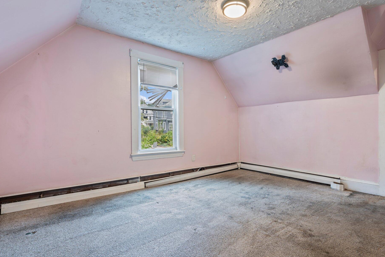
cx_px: 204
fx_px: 192
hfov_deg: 89.9
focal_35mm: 18
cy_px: 121
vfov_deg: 67.3
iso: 80
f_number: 9
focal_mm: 16
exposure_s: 3.2
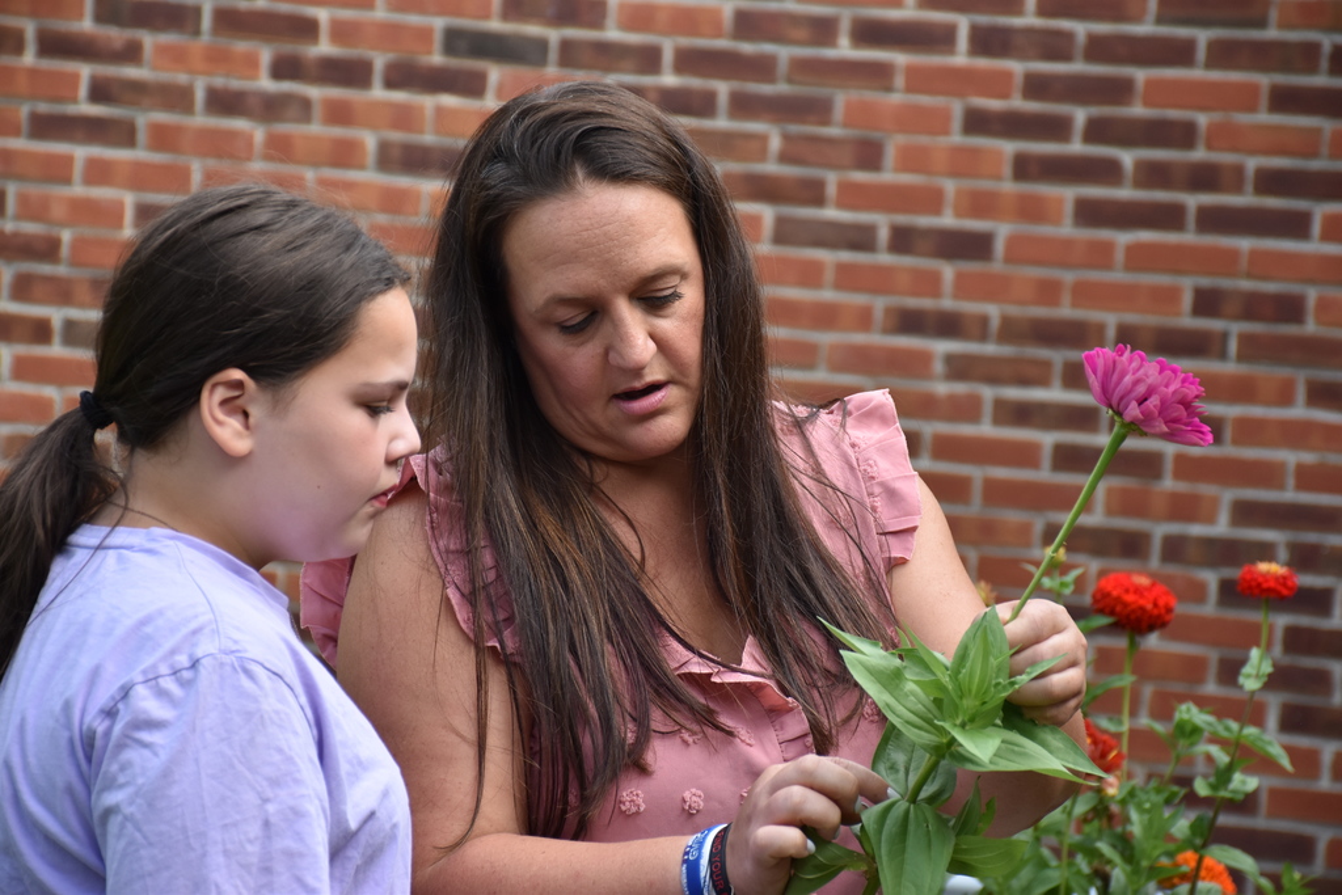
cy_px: 448
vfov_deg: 10.2
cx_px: 671
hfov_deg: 15.2
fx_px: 5033
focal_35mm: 135
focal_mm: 90
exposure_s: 1/640
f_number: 5.3
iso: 400
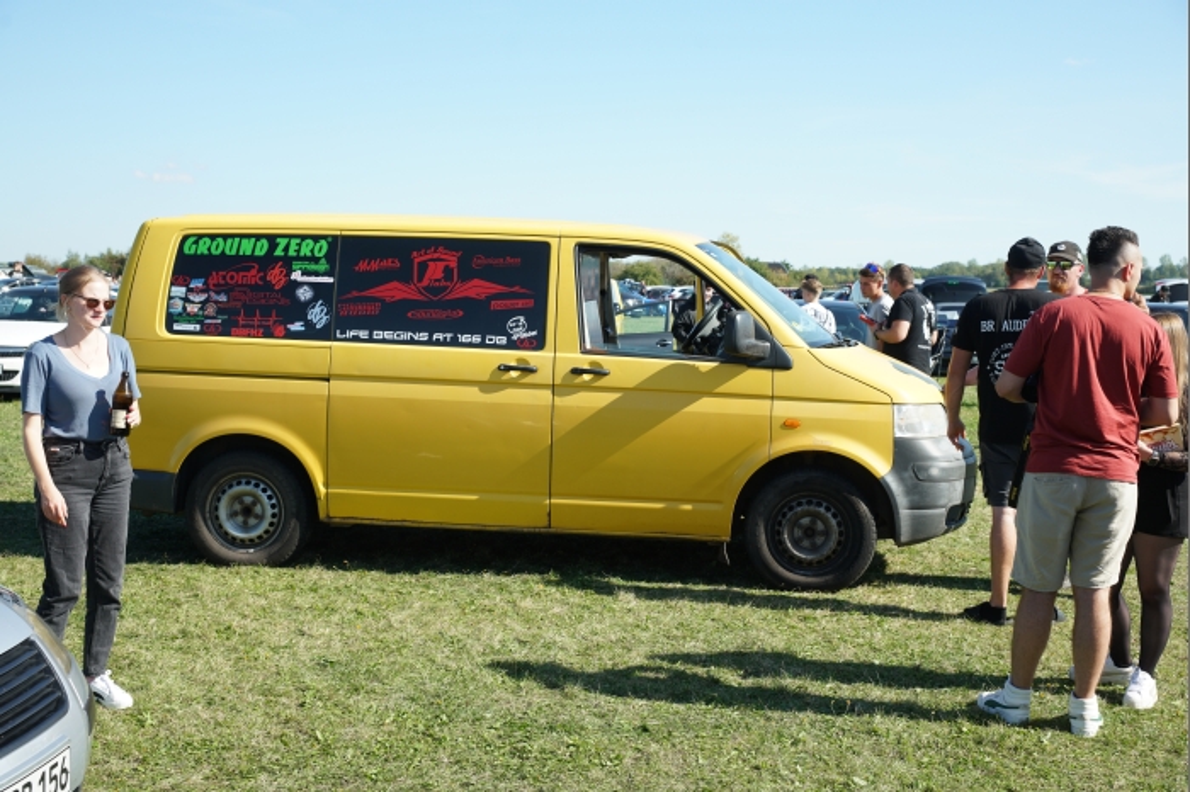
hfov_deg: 43.6
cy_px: 396
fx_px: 1487
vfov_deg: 29.8
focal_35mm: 45
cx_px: 595
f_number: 7.1
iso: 200
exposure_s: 1/320
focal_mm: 45
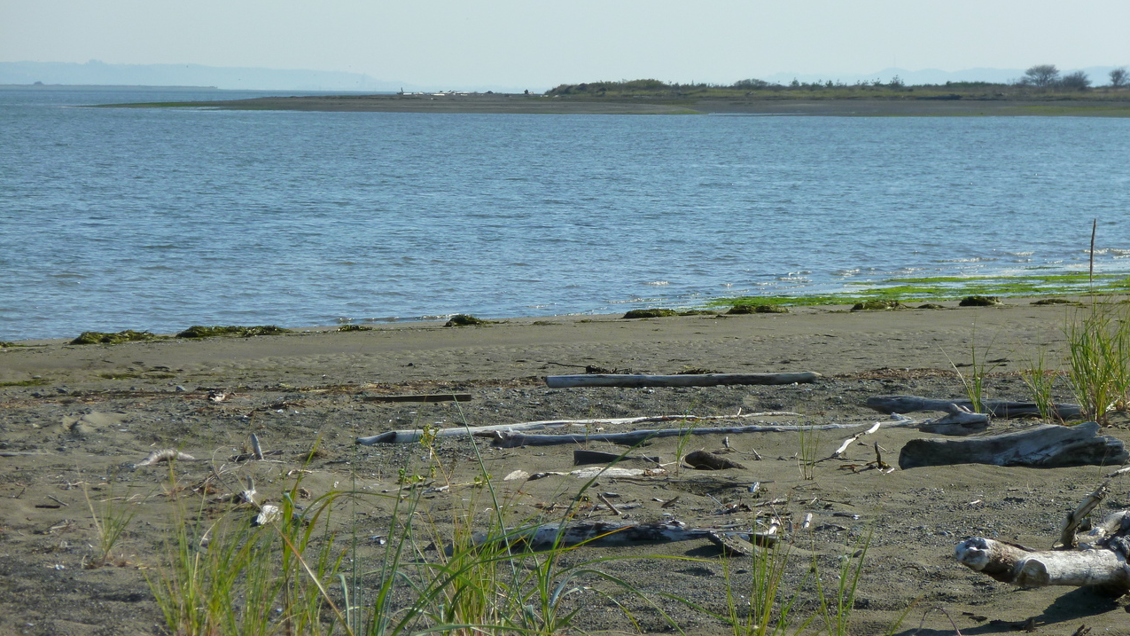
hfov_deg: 13.2
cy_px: 239
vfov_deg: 7.4
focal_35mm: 163
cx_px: 565
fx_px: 4884
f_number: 5.6
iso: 125
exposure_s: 1/400
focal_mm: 26.7
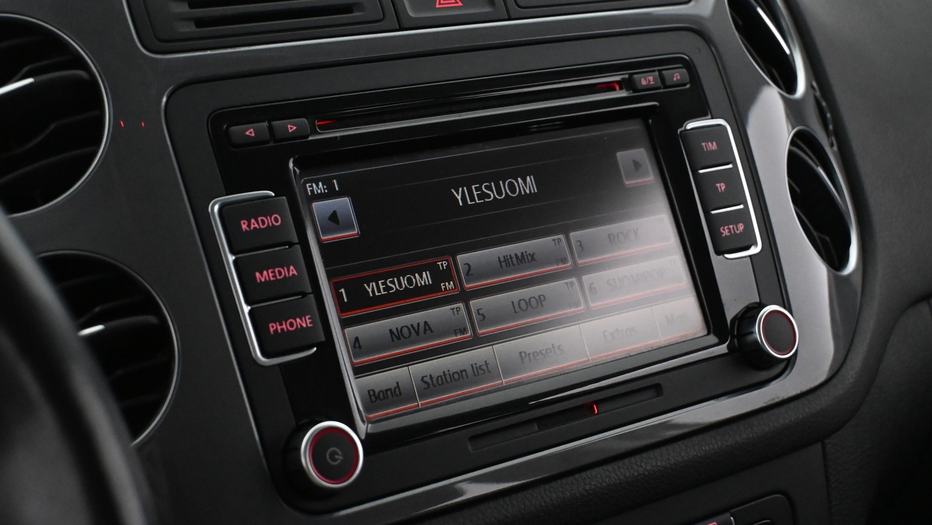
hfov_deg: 34.9
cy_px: 237
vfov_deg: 20.0
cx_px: 465
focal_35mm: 60
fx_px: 1483
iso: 7200
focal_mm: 38
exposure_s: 1/60
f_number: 5.6
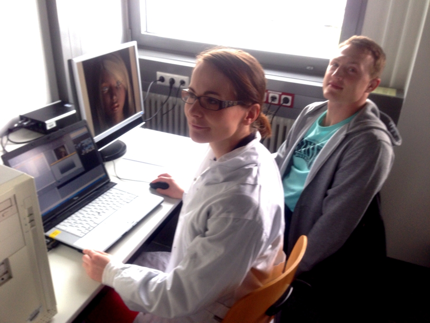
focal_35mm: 33
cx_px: 215
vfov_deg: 42.9
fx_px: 410
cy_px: 162
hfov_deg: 55.4
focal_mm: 4.13
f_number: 2.4
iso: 50
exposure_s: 1/20
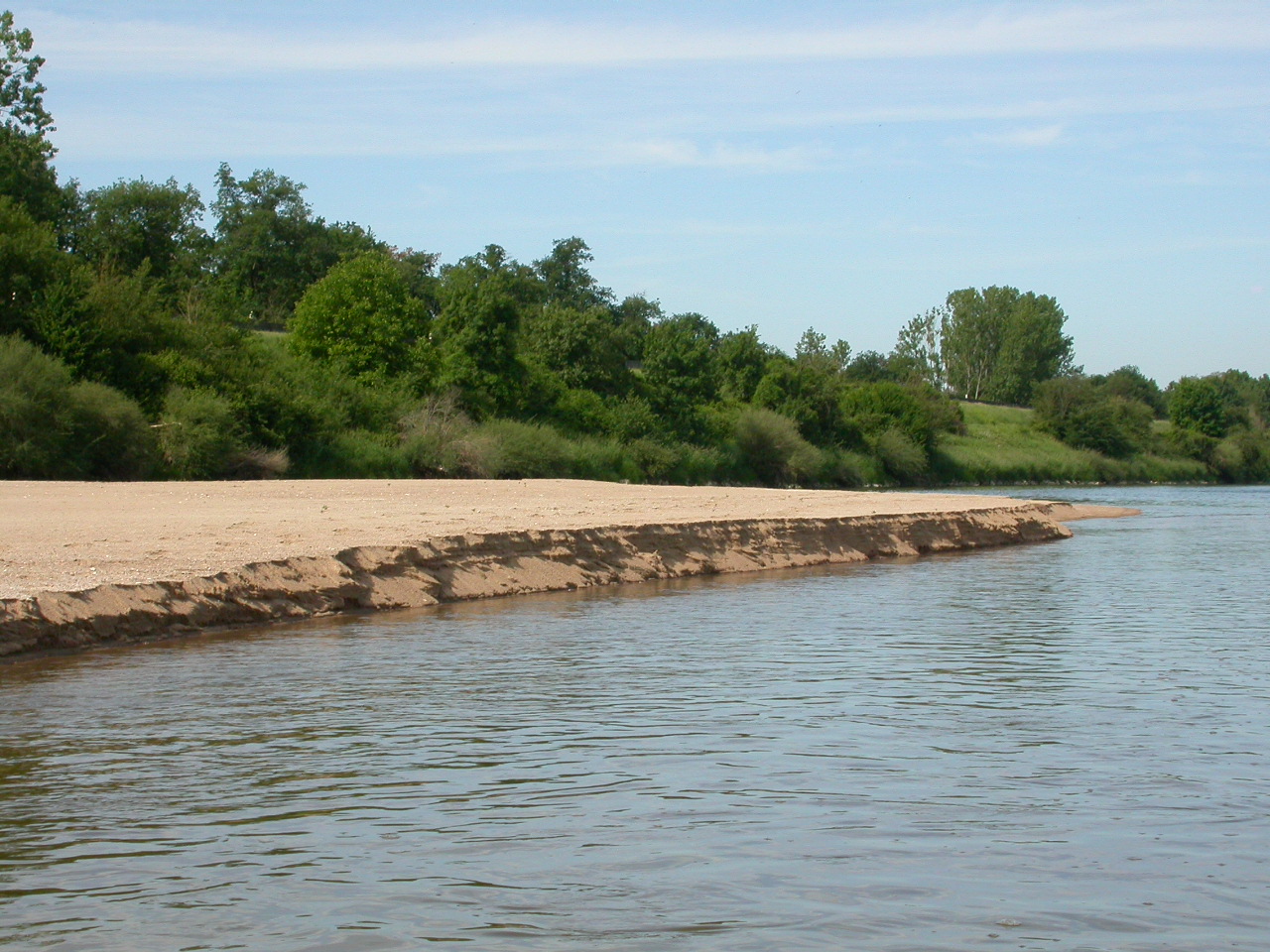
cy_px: 476
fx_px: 2972
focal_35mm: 81
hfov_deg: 24.1
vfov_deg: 18.2
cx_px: 635
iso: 100
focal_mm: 16.9
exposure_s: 1/358
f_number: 7.2
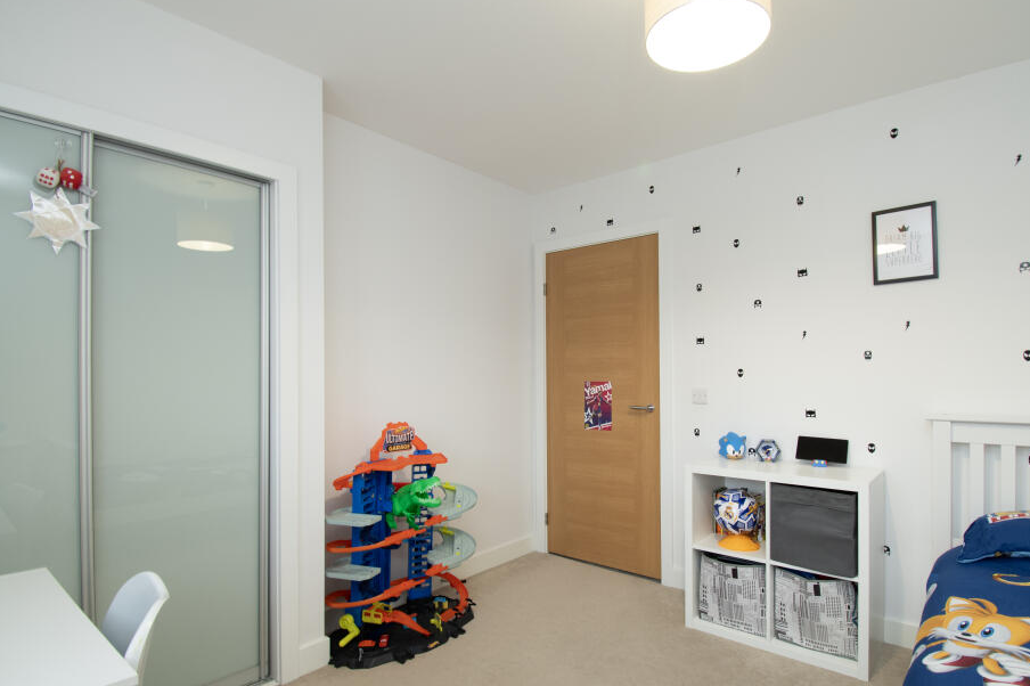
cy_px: 373
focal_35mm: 17
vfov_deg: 70.3
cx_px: 555
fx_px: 486
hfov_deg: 93.1
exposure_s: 1/4
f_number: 8
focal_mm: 10
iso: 320
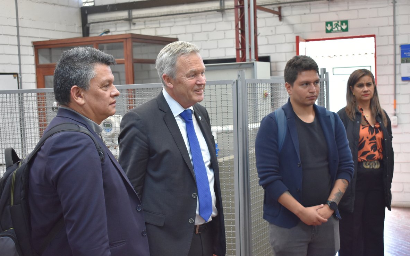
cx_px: 202
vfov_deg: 22.0
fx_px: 659
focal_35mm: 59
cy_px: 132
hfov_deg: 34.6
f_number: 4.8
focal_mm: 38
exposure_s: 1/60
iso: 1400
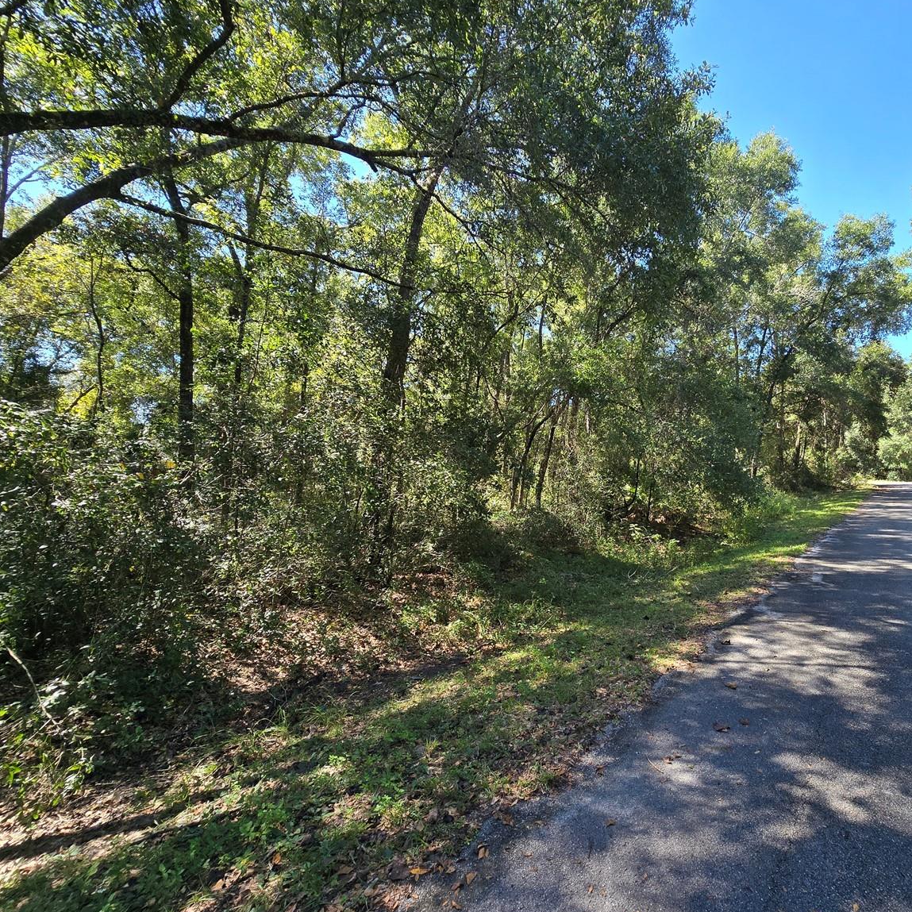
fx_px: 477
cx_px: 571
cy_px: 454
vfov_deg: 87.4
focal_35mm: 16
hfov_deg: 85.7
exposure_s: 1/368
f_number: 2.2
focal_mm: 2.2
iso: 50
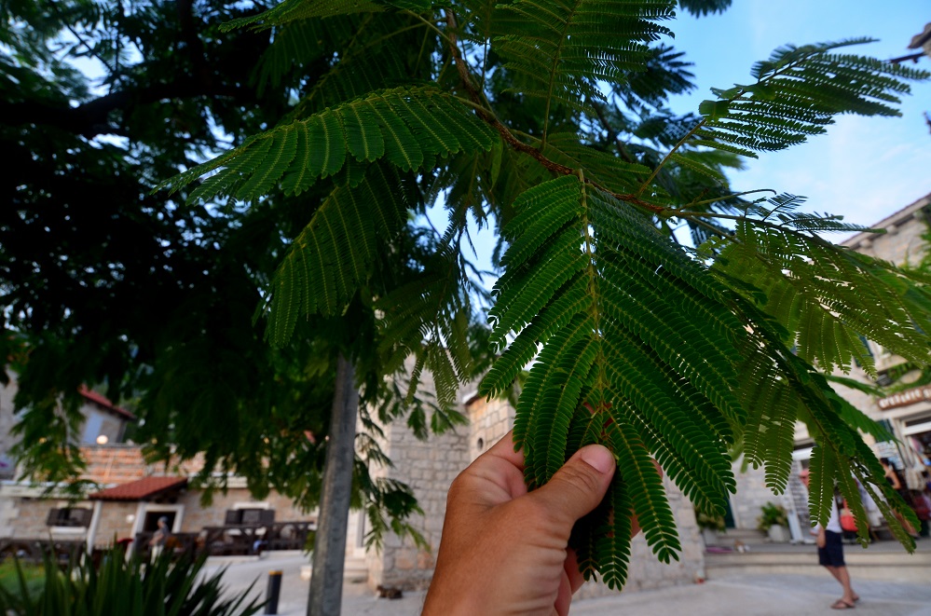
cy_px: 308
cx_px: 466
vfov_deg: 67.1
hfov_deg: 90.1
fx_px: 464
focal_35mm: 18
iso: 400
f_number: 5.6
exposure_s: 1/100
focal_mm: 12
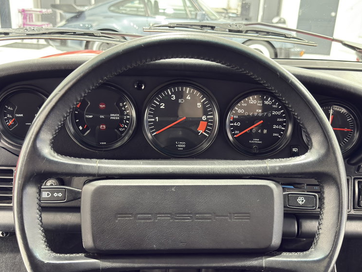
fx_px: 376
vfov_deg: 39.6
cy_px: 138
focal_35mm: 36
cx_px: 183
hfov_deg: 51.4
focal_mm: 6.76
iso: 400
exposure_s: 1/40
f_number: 1.78
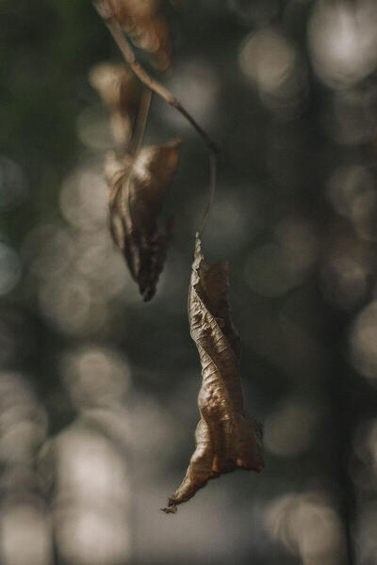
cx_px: 188
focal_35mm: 42
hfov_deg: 31.9
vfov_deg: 46.4
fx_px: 660
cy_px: 282
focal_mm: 28
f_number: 1.8
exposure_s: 1/5000
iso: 640
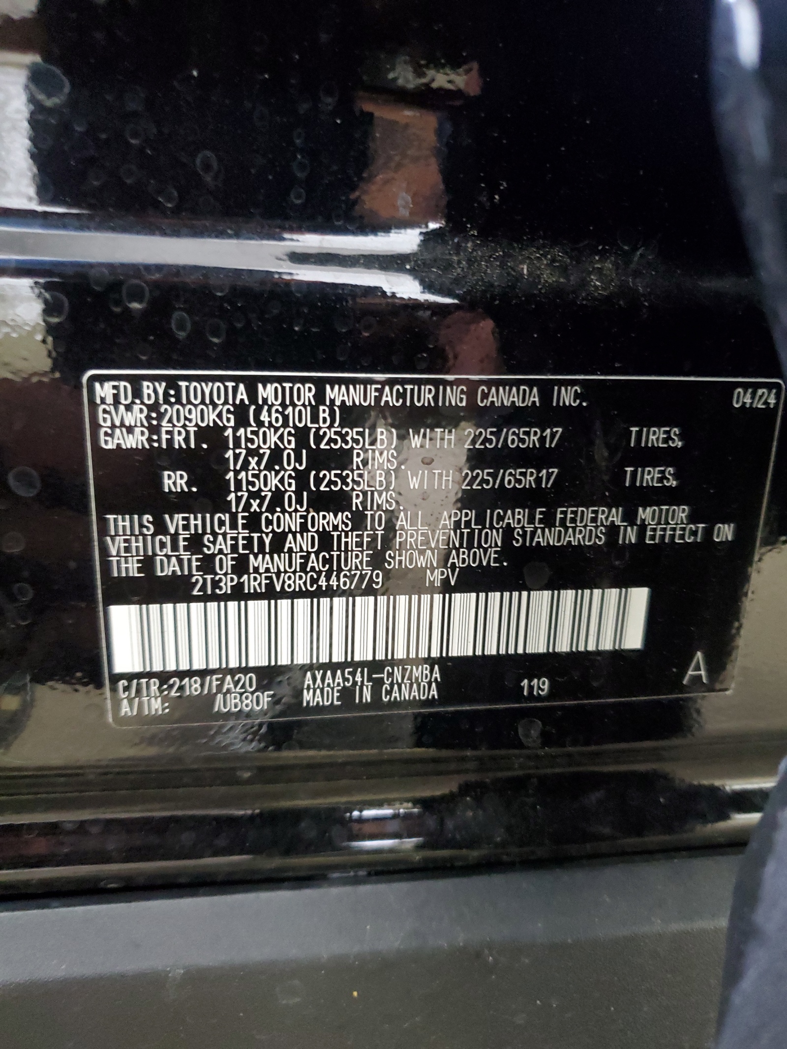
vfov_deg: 67.3
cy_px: 524
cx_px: 394
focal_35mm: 26
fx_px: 788
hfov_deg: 53.1
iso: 389
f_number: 1.5
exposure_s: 1/15
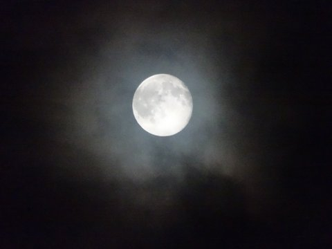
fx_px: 6905
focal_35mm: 720
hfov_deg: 2.8
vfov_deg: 2.1
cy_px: 124
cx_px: 166
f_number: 6.4
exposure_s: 1/100
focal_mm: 123
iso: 3200
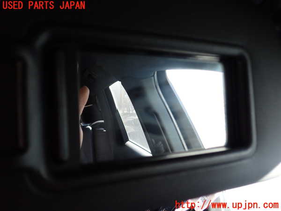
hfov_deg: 60.0
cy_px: 106
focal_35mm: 30
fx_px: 244
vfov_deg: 46.8
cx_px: 140
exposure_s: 1/80
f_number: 2.3
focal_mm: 5.4
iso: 200
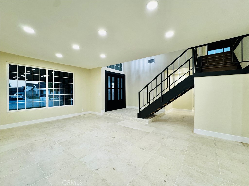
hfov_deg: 102.1
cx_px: 124
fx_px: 101
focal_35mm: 14
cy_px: 93
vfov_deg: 85.6
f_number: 2.2
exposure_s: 1/120
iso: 160
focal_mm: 2.22
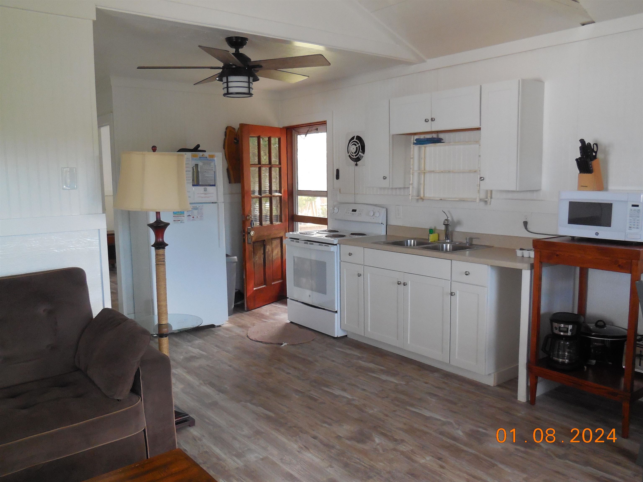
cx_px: 322
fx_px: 557
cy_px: 241
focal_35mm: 30
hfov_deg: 60.0
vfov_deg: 46.8
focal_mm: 5.3
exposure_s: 1/30
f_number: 3.2
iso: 400
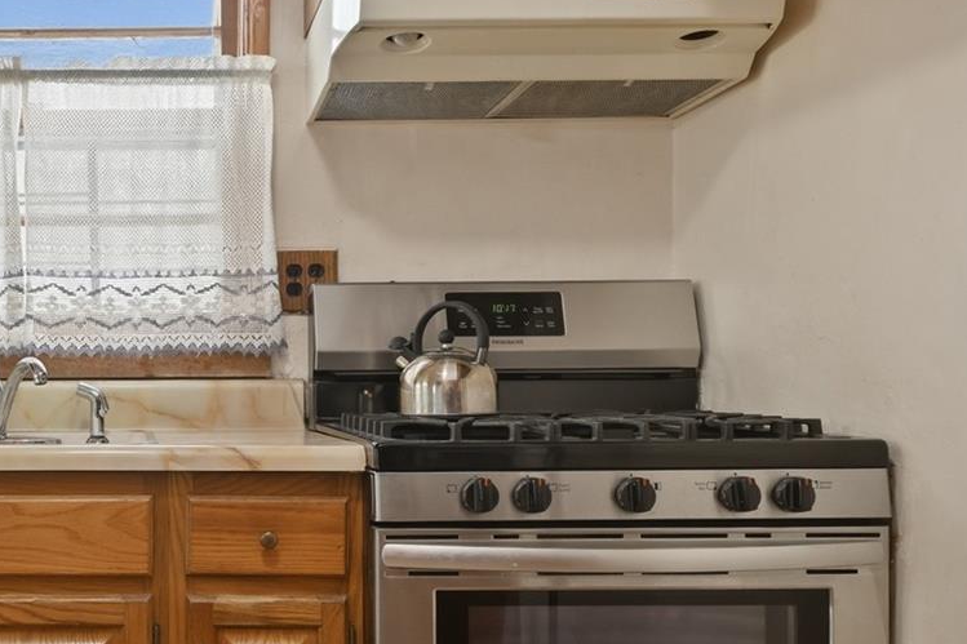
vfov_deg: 31.6
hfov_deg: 42.6
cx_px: 117
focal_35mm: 42
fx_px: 1138
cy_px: 370
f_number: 11
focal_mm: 15.5
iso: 100
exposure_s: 1/3.33
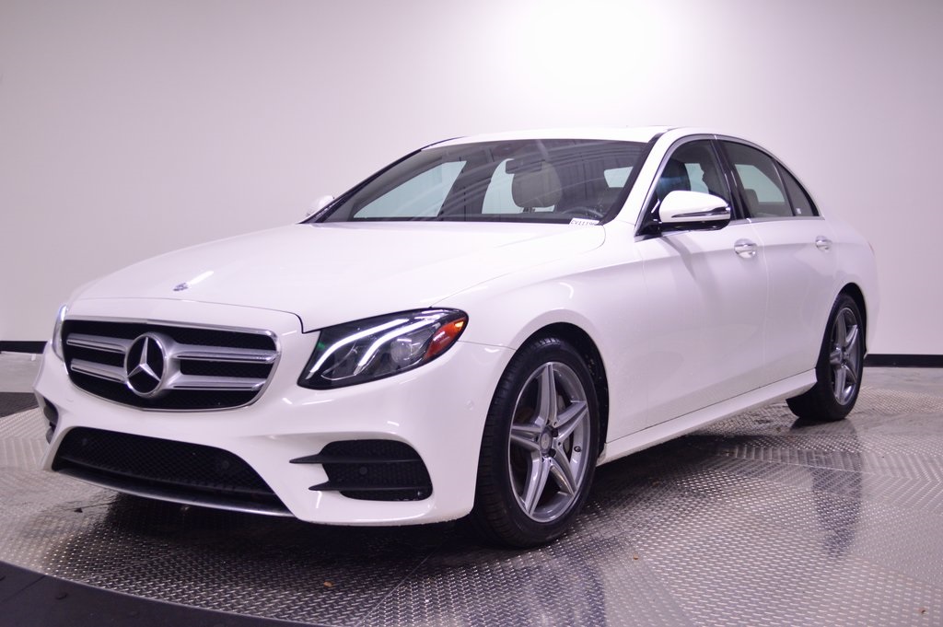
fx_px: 1178
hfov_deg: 43.6
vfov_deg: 29.8
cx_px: 472
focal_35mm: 45
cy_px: 314
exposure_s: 1/60
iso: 800
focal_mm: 30
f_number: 4.5
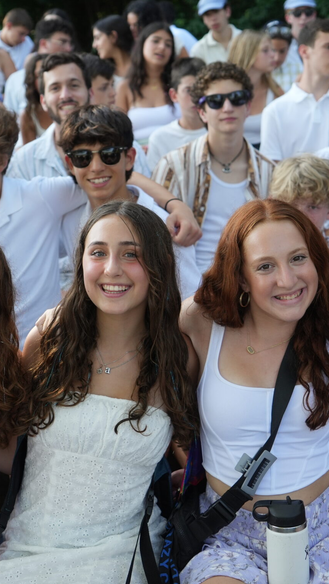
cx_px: 216
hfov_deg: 16.7
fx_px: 1117
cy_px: 292
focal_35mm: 72
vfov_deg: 29.4
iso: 320
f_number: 4
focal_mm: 41
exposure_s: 1/400
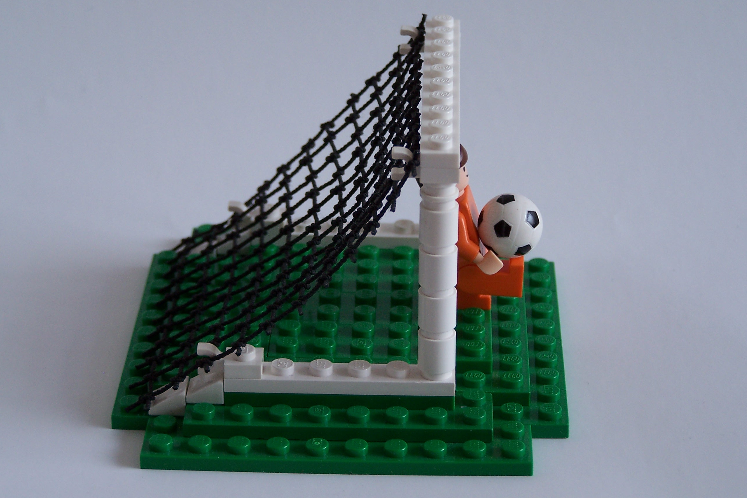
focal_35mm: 110
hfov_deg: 18.6
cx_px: 375
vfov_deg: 12.5
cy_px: 232
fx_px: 2282
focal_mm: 17.5
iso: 80
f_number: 3.2
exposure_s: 1/4
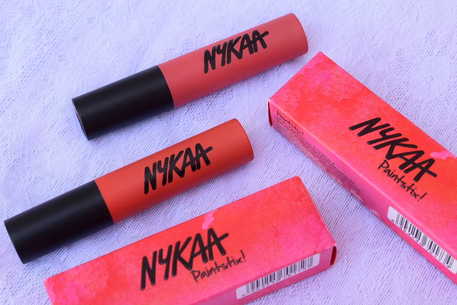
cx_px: 228
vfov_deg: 16.6
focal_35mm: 82
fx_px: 1047
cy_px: 152
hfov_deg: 24.6
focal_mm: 55
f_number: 9
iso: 400
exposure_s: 1/100
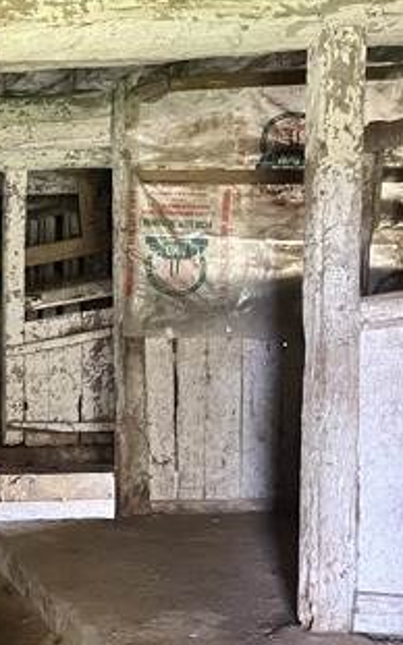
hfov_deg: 15.9
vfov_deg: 29.0
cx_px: -293
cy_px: 324
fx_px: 1249
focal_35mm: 71
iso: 640
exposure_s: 1/36
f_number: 1.6
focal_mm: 5.1
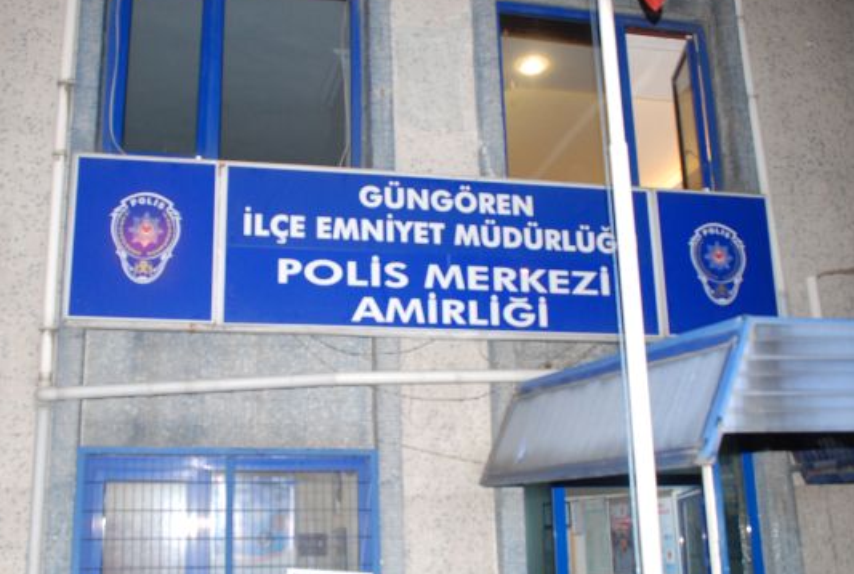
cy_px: 321
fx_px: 856
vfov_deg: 37.0
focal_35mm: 36
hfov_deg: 52.8
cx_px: 359
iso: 1000
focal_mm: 20
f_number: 7.1
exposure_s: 1/60
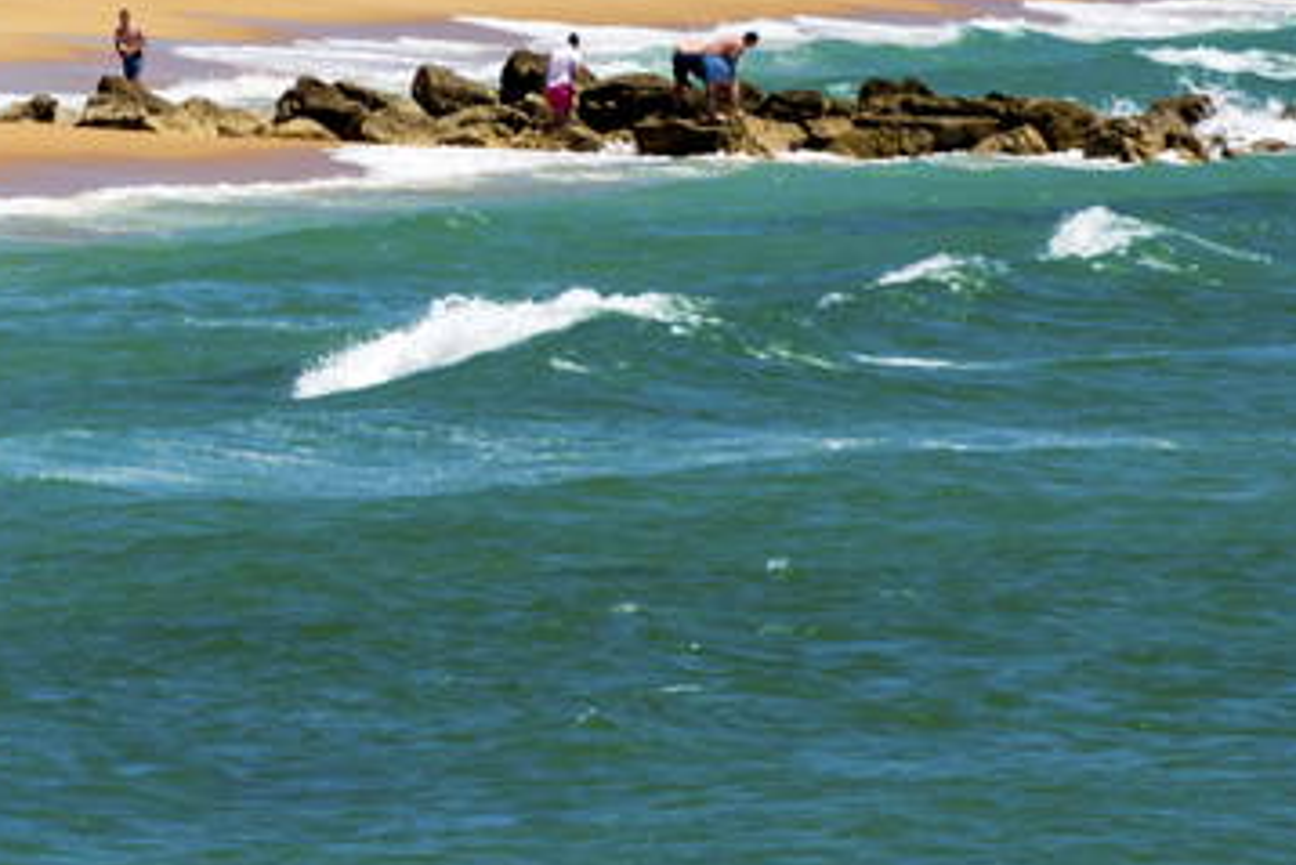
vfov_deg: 1.4
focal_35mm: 1018
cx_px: -1611
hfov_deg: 2.0
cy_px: 177
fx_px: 36661
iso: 100
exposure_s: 1/500
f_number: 7.1
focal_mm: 190
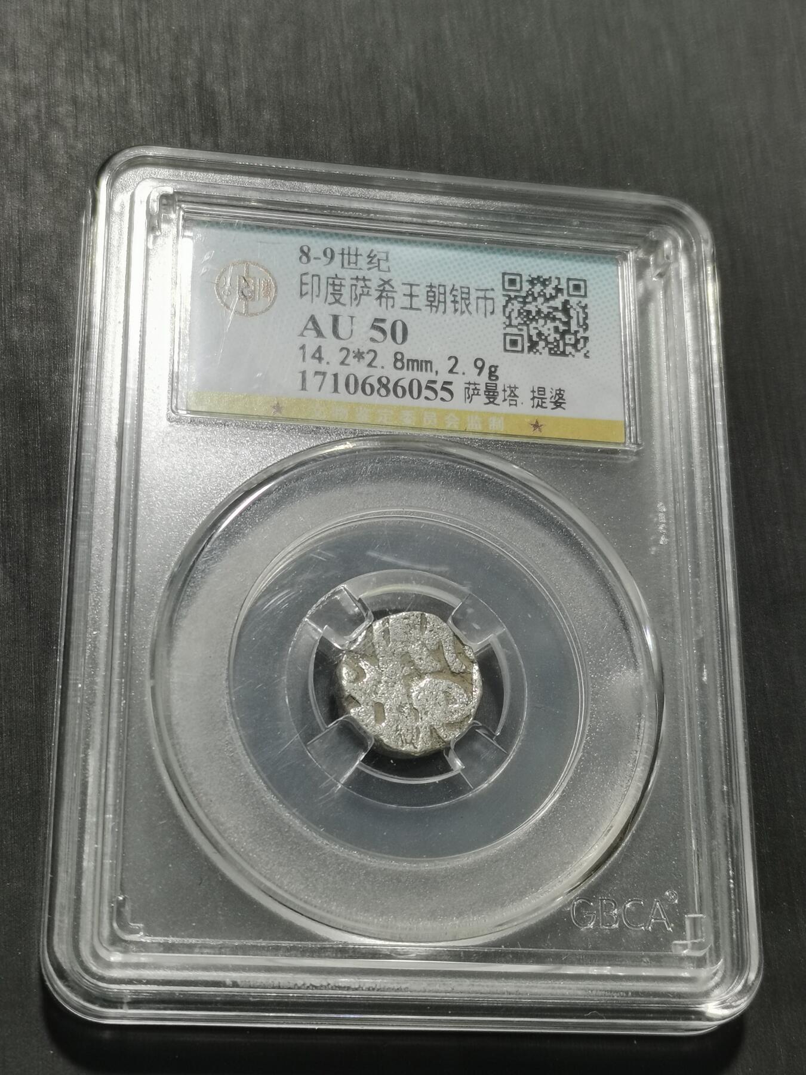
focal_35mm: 62
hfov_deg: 23.7
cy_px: 538
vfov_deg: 31.2
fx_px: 1925
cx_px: 403
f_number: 1.8
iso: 80
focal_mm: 5.58
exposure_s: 1/90
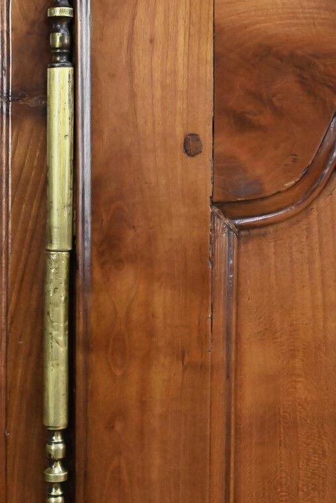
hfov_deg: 17.2
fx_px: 1105
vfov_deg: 25.7
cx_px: 74
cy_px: 255
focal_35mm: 79
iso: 8000
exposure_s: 1/80
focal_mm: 50
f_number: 9
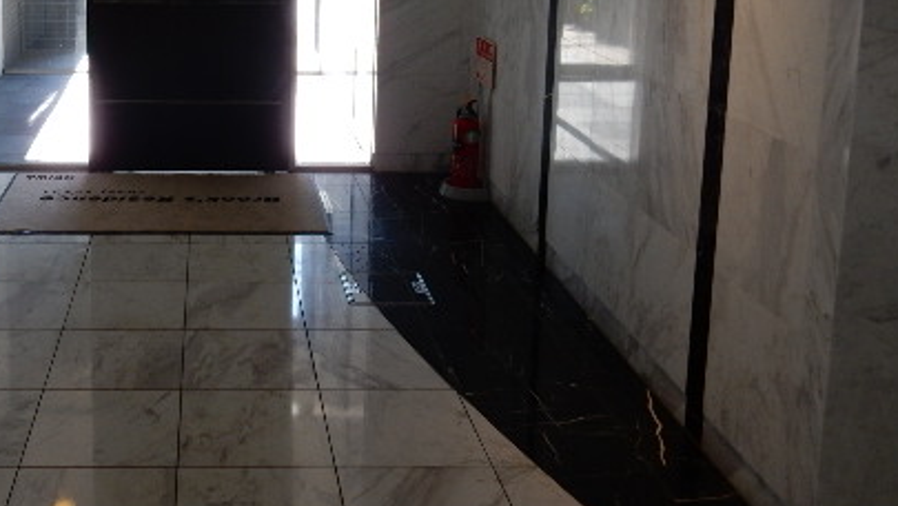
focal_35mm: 43
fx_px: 1024
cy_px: 18
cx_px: 220
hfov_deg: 45.6
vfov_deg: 26.5
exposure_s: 1/80
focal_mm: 4.5
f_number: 3.7
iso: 125
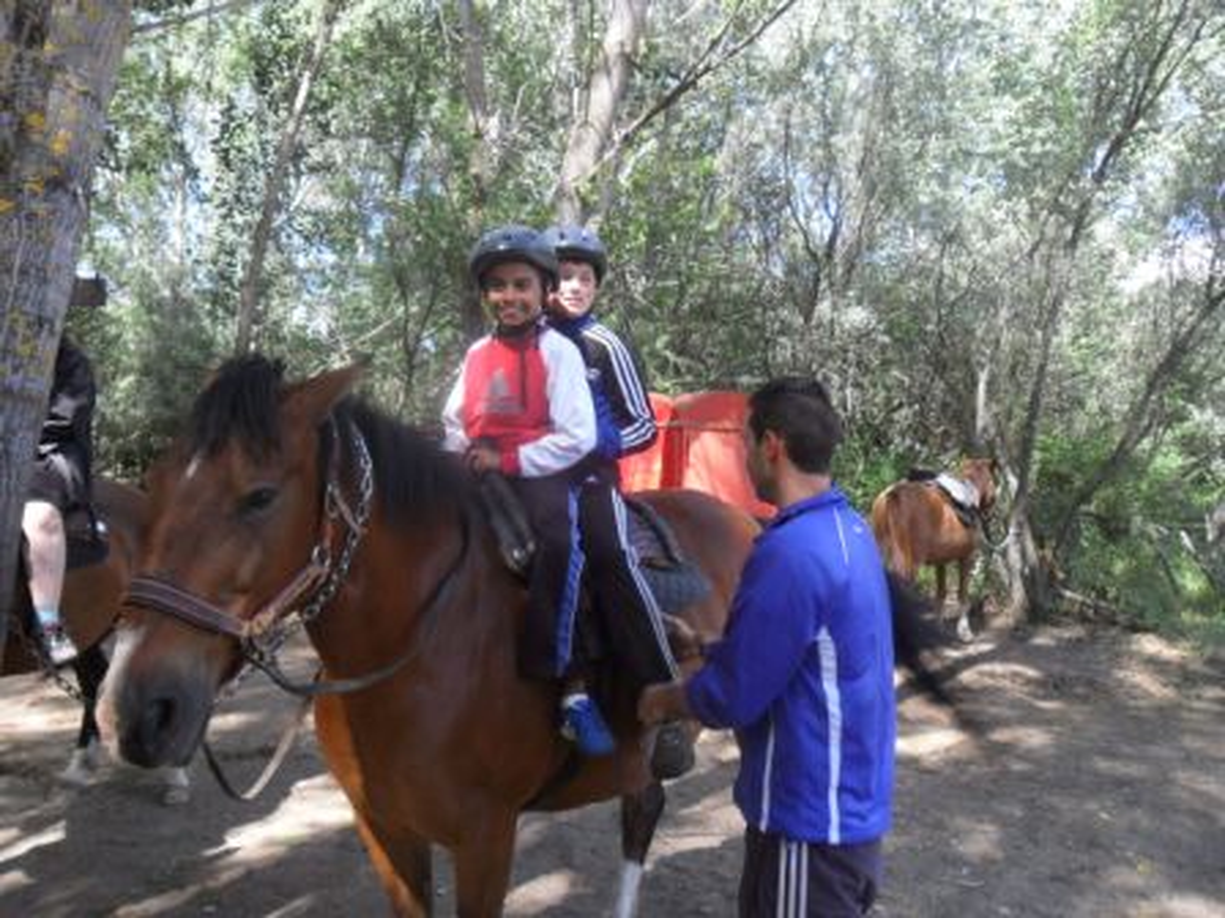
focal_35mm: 27
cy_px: 459
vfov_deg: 51.4
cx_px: 612
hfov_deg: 65.3
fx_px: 955
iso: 100
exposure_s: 1/90
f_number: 3.5
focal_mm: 4.9
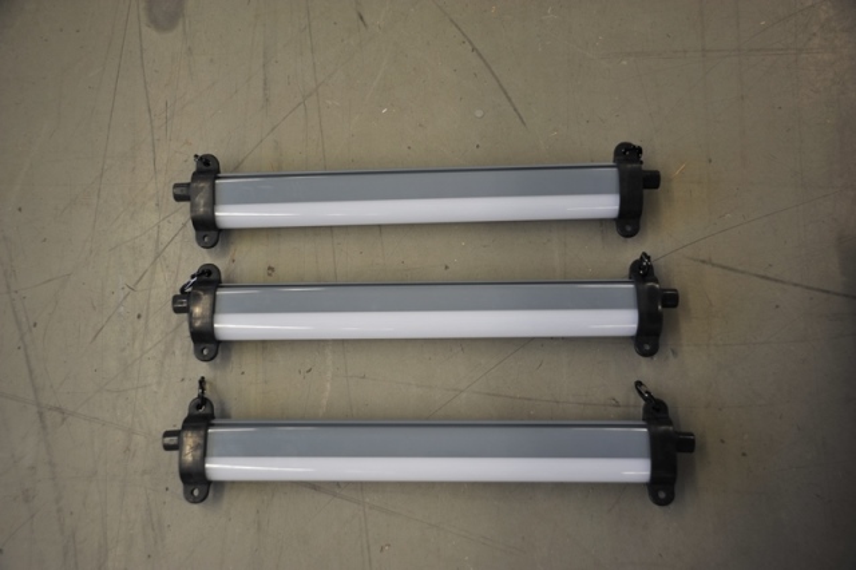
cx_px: 428
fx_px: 903
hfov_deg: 50.7
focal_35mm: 38
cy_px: 285
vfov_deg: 35.0
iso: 200
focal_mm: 38
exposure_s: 1/50
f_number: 4.2
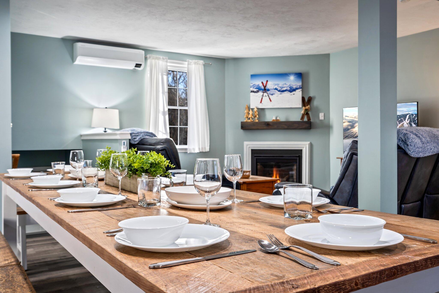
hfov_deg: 57.2
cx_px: 220
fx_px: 402
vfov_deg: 40.0
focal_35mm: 33
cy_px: 146
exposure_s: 1.3
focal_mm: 33
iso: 64
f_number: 9
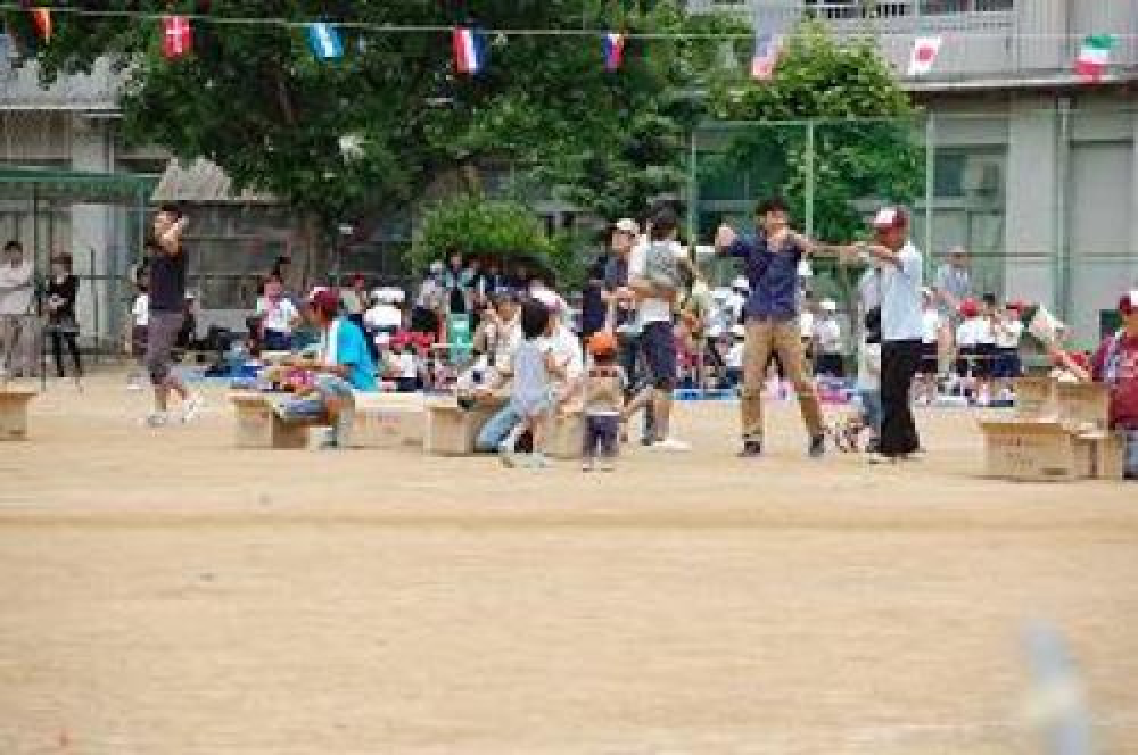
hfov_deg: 14.4
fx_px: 4499
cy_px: 378
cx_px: 569
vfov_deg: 9.6
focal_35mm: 142
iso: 200
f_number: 6.3
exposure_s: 1/640
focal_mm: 95
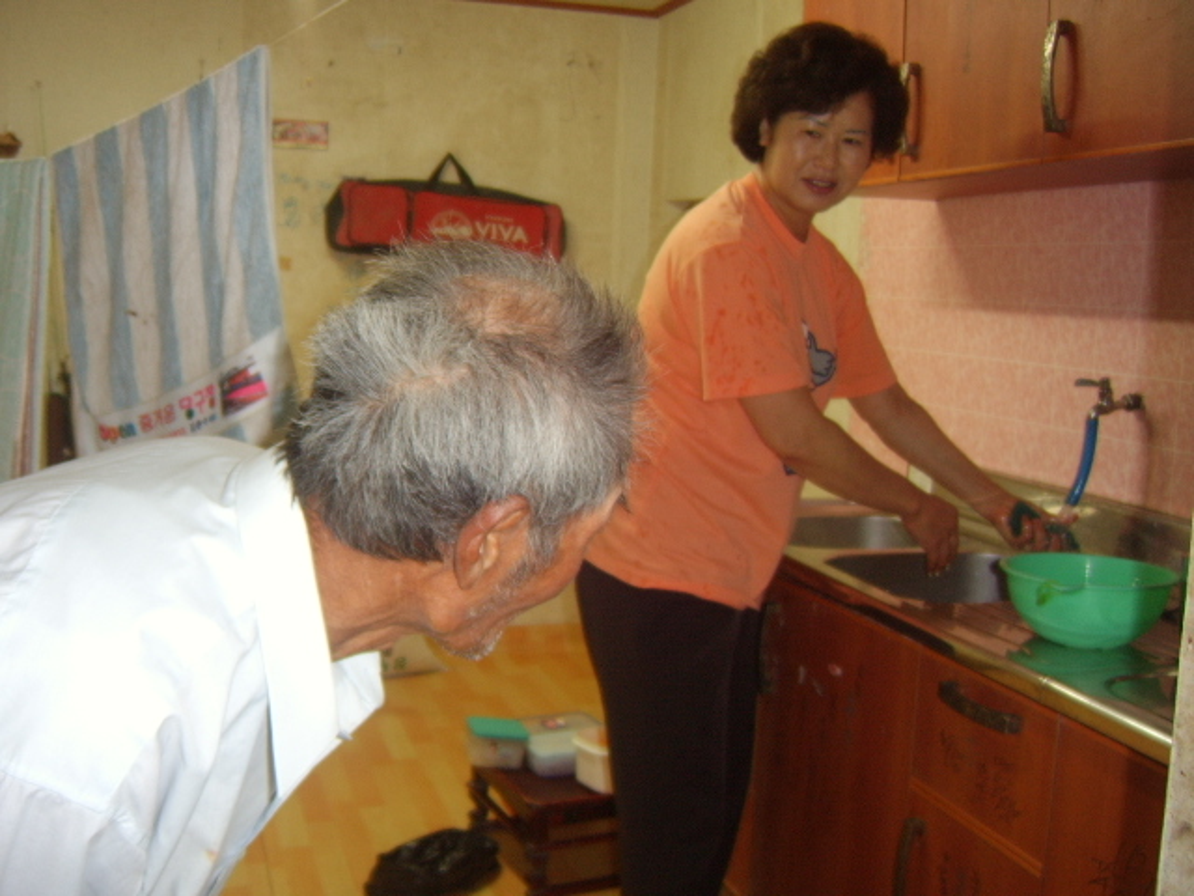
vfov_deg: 45.4
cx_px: 597
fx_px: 1069
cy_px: 448
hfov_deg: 58.4
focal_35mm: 31
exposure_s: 1/30
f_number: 2.7
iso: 141
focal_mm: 8.13
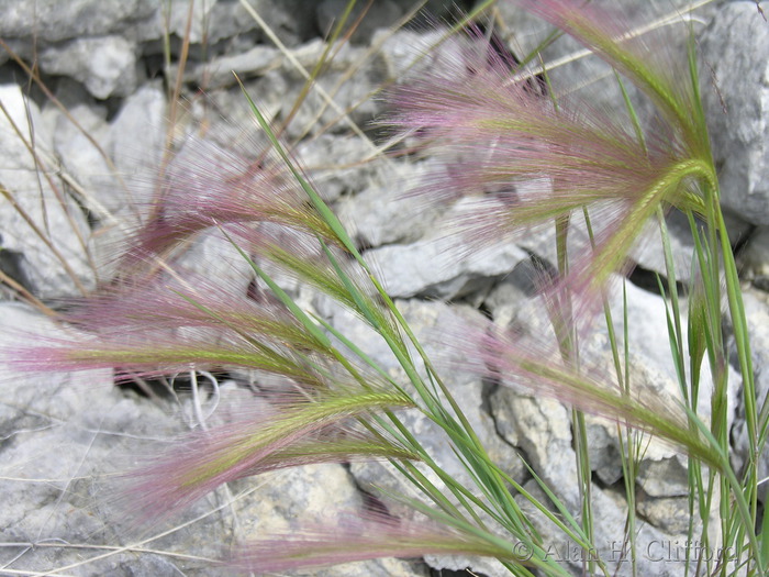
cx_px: 384
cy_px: 288
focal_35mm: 78
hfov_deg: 25.0
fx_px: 1733
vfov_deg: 18.9
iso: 50
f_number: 3.4
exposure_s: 1/307
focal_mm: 19.8
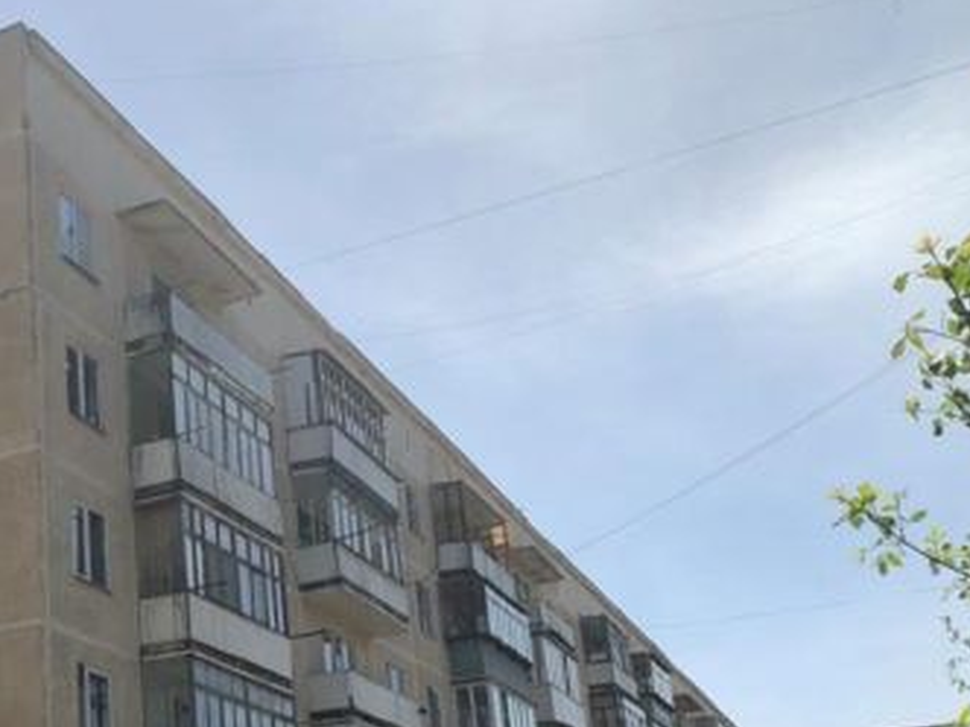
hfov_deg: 34.2
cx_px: 158
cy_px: 546
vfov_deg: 26.7
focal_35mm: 54
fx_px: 1513
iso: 20
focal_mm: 3.99
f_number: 1.8
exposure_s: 1/4367
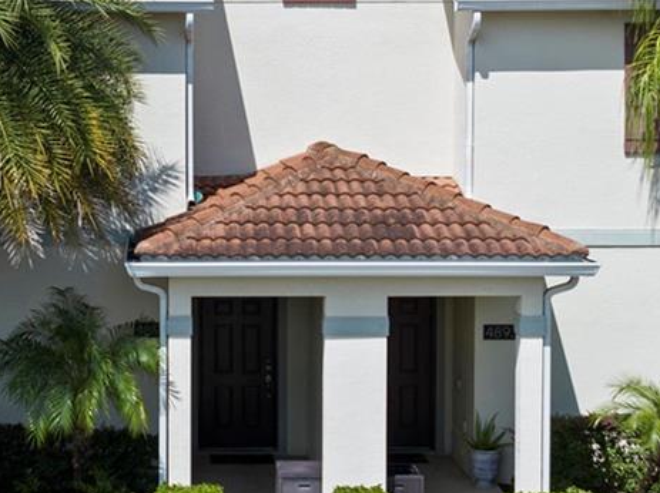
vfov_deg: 17.7
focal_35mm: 83
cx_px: 155
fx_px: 1580
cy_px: 167
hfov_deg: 23.3
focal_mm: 12.29
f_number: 2.8
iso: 100
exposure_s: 1/1250
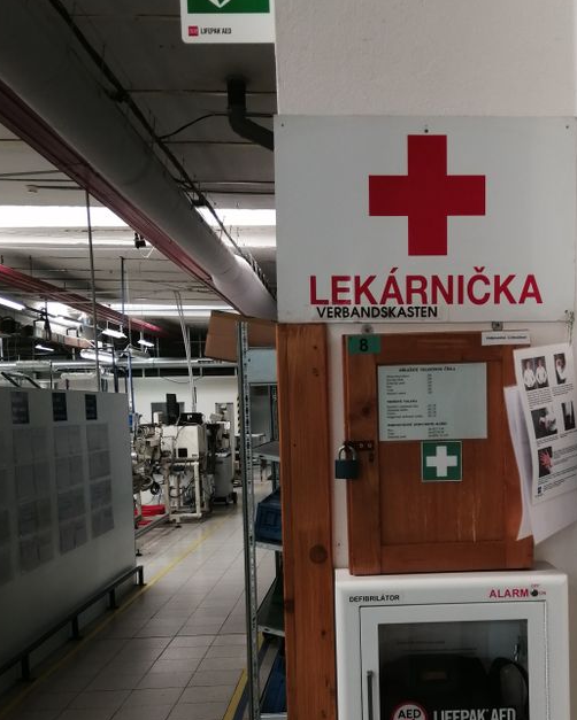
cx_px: 385
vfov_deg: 44.2
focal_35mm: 41
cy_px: 478
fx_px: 875
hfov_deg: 36.1
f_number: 1.8
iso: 50
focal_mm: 3.6
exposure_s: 1/100
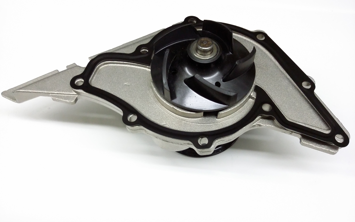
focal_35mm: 34
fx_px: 329
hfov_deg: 56.7
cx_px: 177
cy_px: 119
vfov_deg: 37.3
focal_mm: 3.4
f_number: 2.4
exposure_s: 1/15
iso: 200
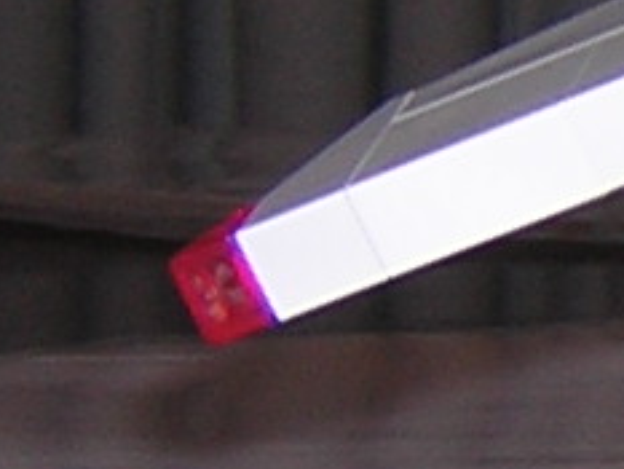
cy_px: 16
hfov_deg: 7.4
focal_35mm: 247
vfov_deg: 6.0
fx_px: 4455
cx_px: 1543
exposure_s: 1/60.1
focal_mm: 4.7
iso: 100
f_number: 2.6
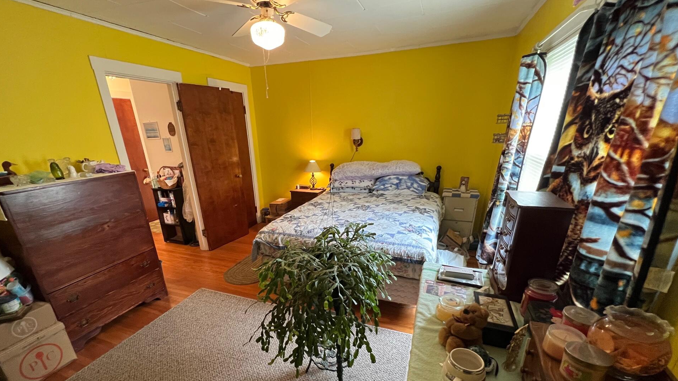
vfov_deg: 69.0
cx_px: 321
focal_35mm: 15
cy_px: 245
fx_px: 270
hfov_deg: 102.9
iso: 500
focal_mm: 1.57
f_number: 1.8
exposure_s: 1/60
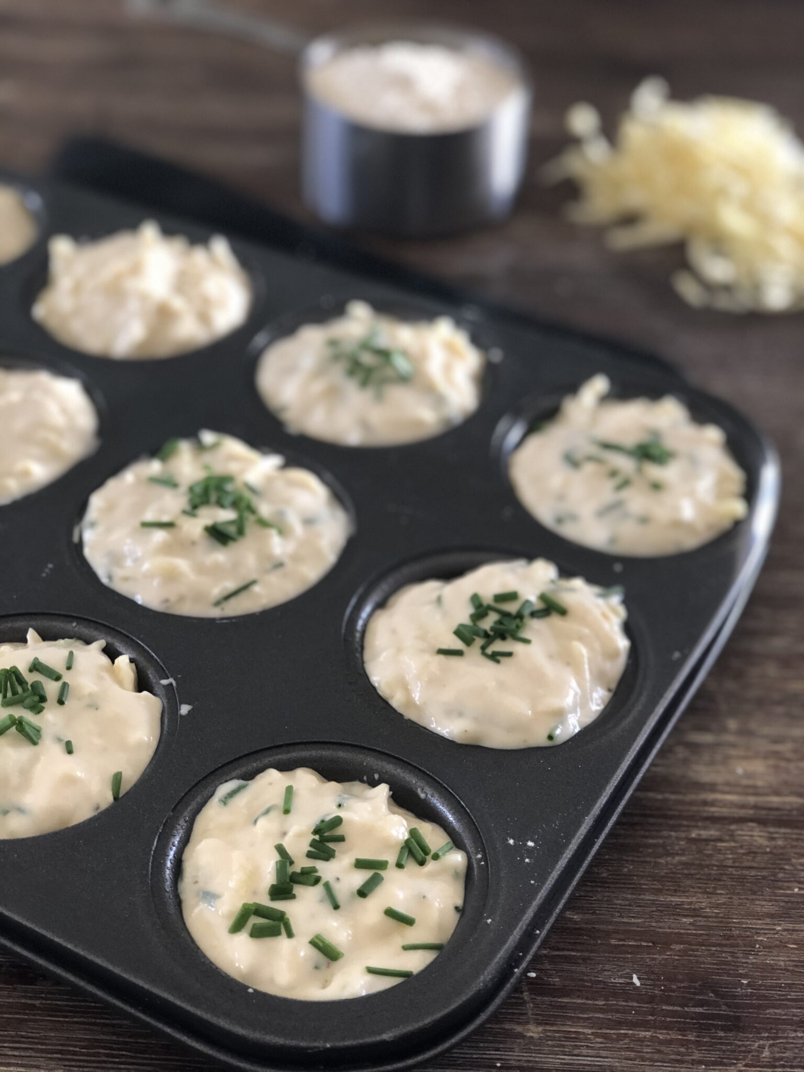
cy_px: 536
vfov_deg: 33.8
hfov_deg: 25.7
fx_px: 1765
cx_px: 402
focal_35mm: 57
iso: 160
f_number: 2.8
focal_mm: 6.6
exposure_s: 1/30
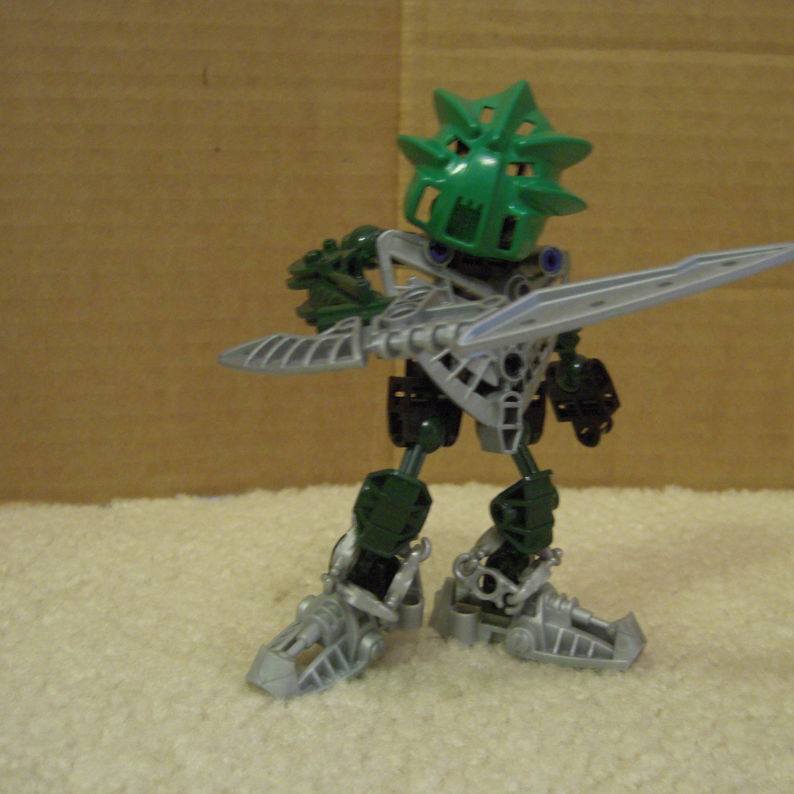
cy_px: 400
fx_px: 1272
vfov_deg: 34.7
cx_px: 456
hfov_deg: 34.6
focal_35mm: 49
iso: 500
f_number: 3.2
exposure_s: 1/13
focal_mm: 7.3
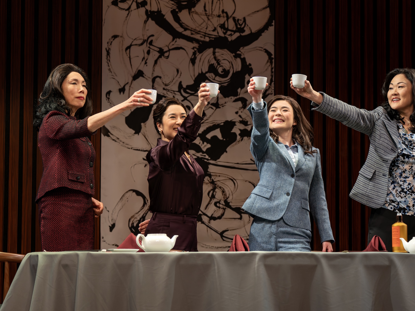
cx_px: 231
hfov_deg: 18.0
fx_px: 1307
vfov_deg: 13.6
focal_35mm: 109
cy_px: 155
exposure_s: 1/320
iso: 1250
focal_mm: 100
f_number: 4
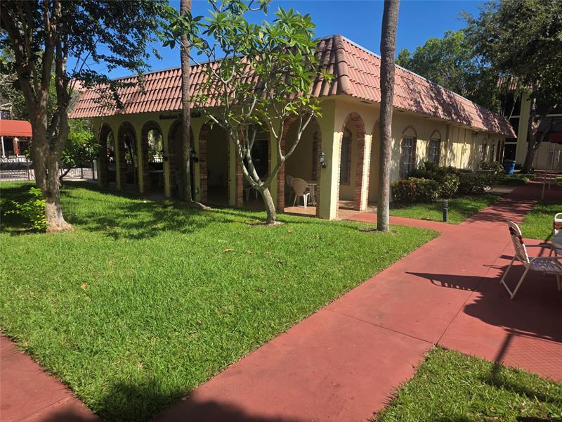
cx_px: 281
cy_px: 211
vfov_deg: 58.9
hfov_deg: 73.9
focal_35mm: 23
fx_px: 373
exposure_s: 1/4766
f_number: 1.7
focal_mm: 6.25
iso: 80
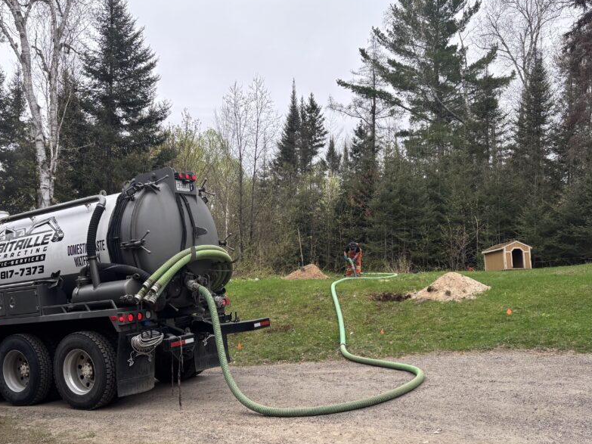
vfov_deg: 41.6
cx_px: 259
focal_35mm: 34
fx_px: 581
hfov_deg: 53.8
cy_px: 268
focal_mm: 5.96
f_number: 1.6
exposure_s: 1/231
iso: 50
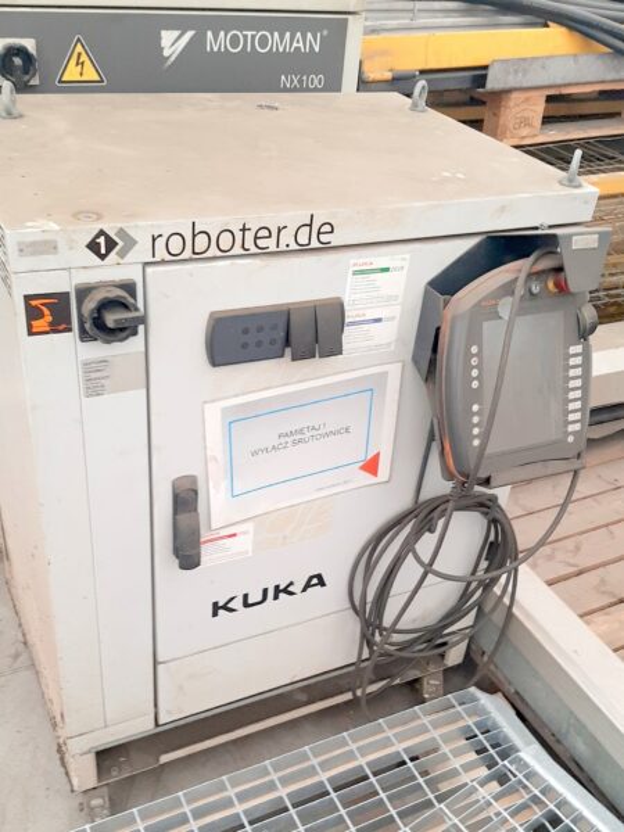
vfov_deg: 67.3
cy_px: 416
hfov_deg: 53.1
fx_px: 625
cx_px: 312
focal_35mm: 26
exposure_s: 1/100
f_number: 1.7
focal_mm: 3.93
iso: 64
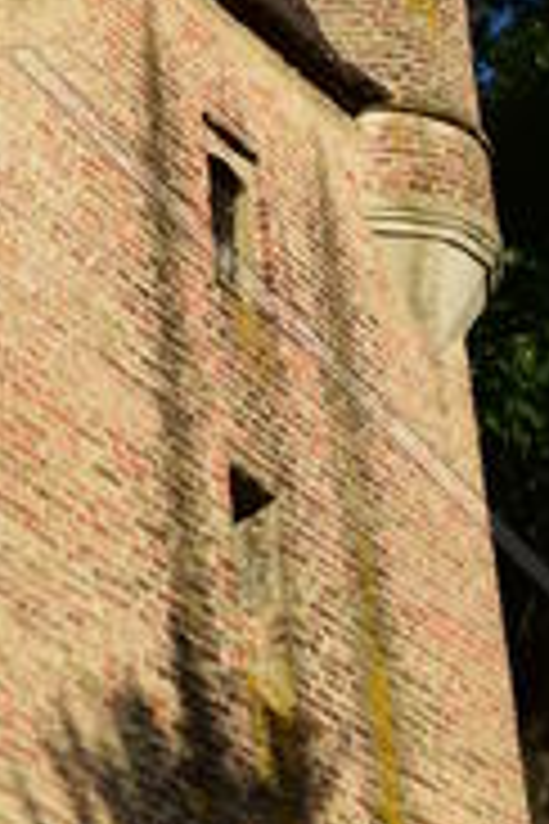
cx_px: -214
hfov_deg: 9.4
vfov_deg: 13.9
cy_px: -180
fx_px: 3271
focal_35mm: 143
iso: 100
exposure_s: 1/250
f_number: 9
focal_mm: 30
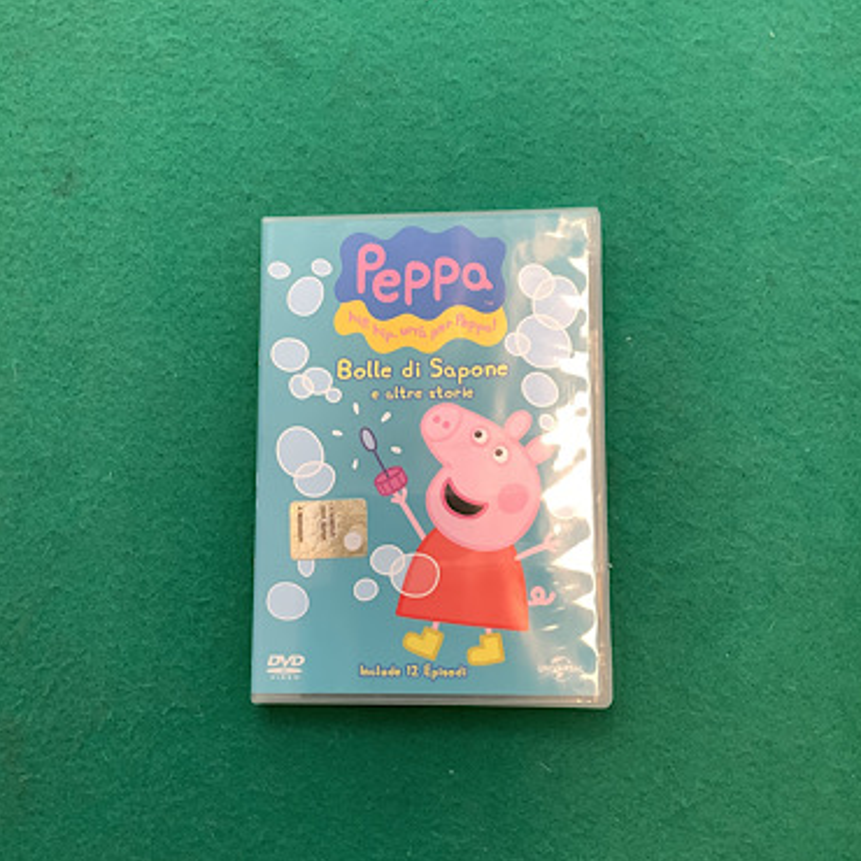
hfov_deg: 44.9
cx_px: 432
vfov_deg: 44.8
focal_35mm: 37
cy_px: 372
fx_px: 1041
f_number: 2.4
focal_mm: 3.3
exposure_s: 1/50
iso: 80
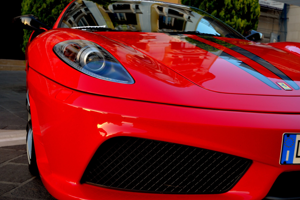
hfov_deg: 48.5
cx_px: 149
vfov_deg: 33.4
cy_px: 99
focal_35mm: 40
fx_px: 333
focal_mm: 26
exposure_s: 1/60
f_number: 4.2
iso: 450
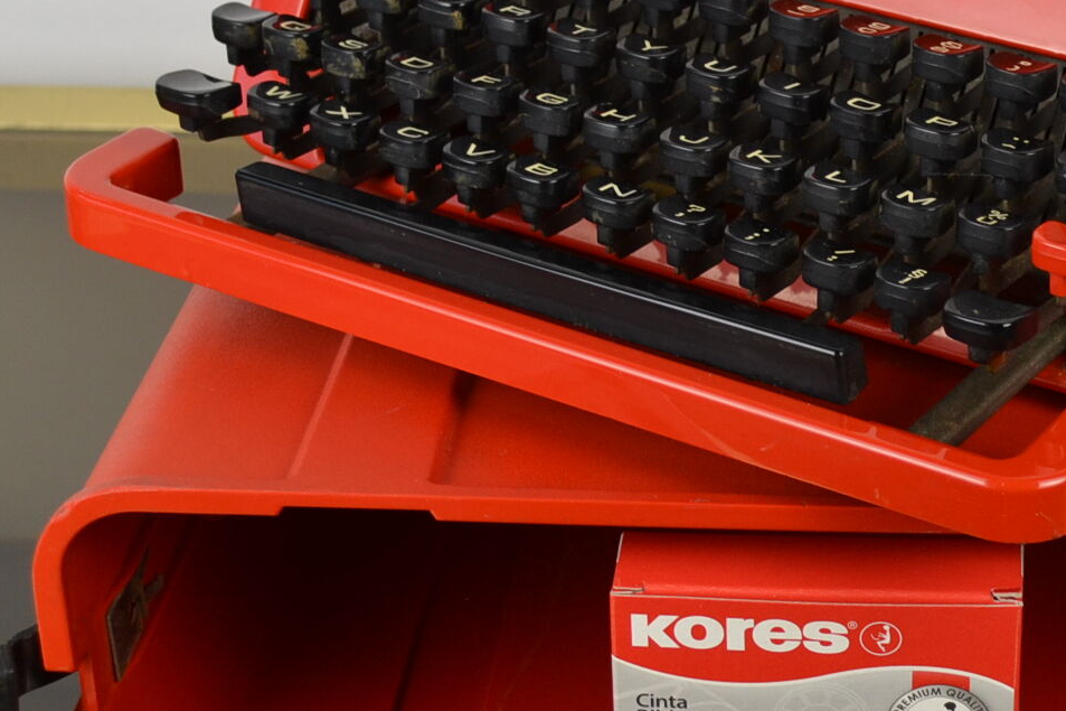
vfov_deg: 13.0
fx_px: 3115
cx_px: 909
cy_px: 225
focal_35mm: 105
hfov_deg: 19.2
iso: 400
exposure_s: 1/80
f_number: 4.5
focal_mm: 29
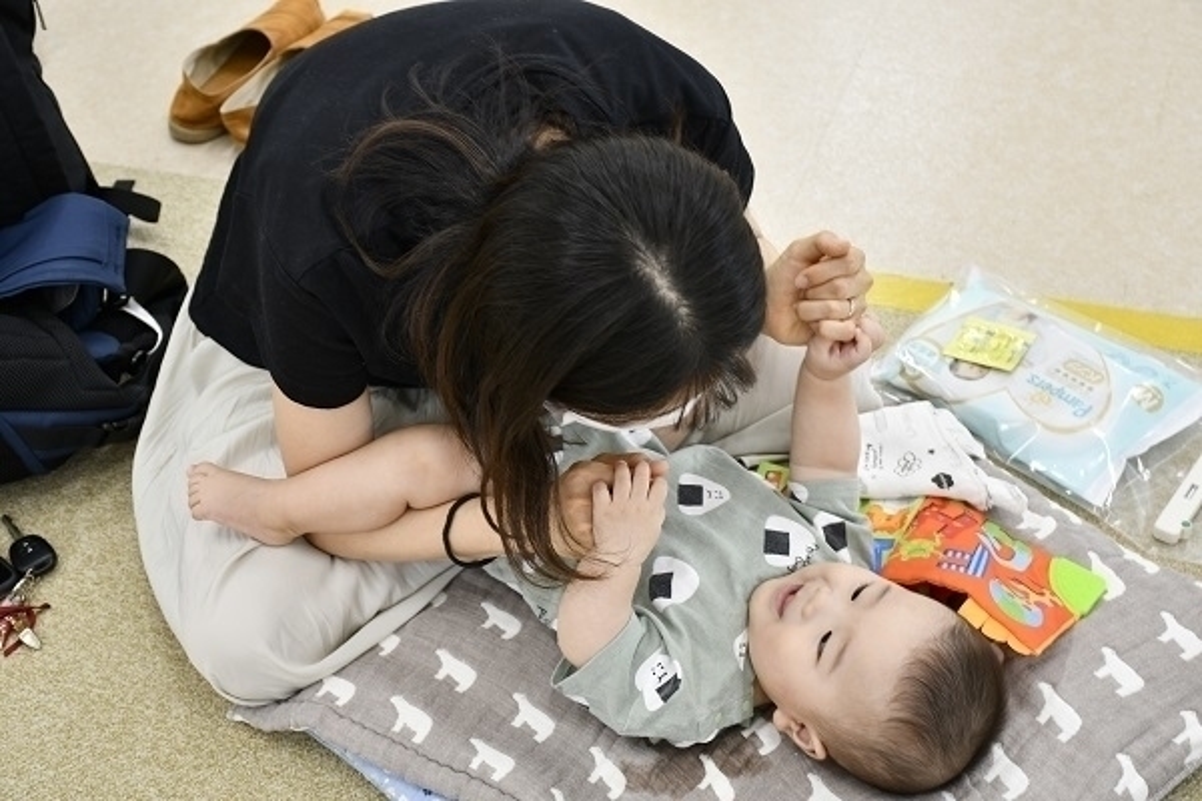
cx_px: 601
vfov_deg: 22.6
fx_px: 2003
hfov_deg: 33.4
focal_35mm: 60
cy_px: 400
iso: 320
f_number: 4.5
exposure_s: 1/50
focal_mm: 40
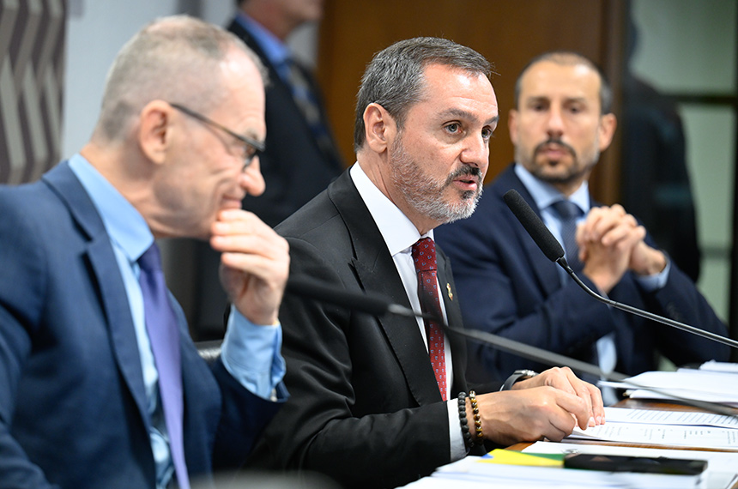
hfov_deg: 16.4
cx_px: 369
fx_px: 2558
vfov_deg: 10.9
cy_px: 244
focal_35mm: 125
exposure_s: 1/160
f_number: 2.8
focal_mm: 125
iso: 2500
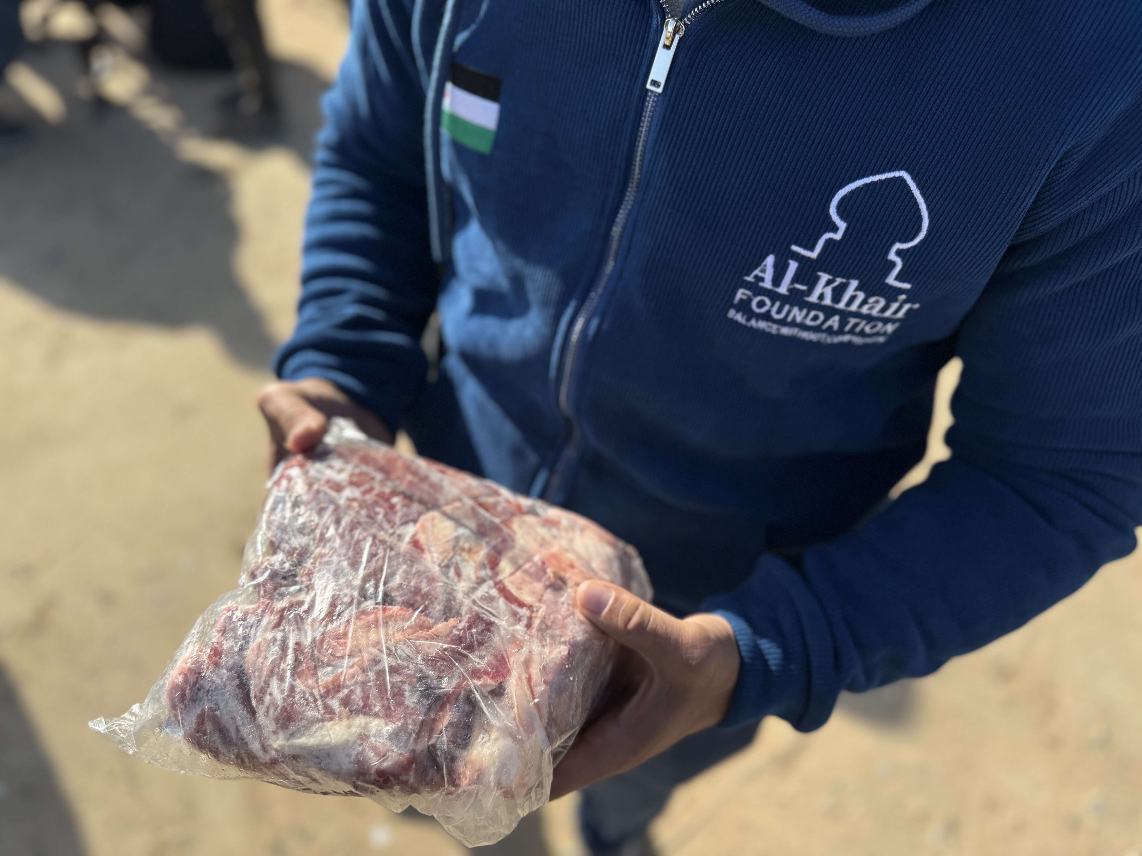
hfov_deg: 71.6
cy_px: 428
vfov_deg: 56.8
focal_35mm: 24
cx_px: 571
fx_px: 792
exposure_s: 1/4975
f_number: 1.8
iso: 80
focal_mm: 6.8
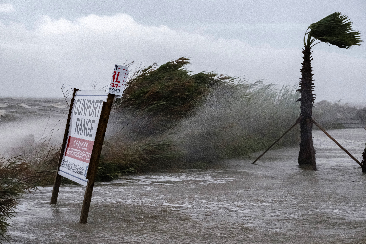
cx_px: 183
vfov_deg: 14.9
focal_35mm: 92
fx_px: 935
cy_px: 122
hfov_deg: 22.1
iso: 4000
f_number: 5.6
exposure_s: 1/500
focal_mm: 61
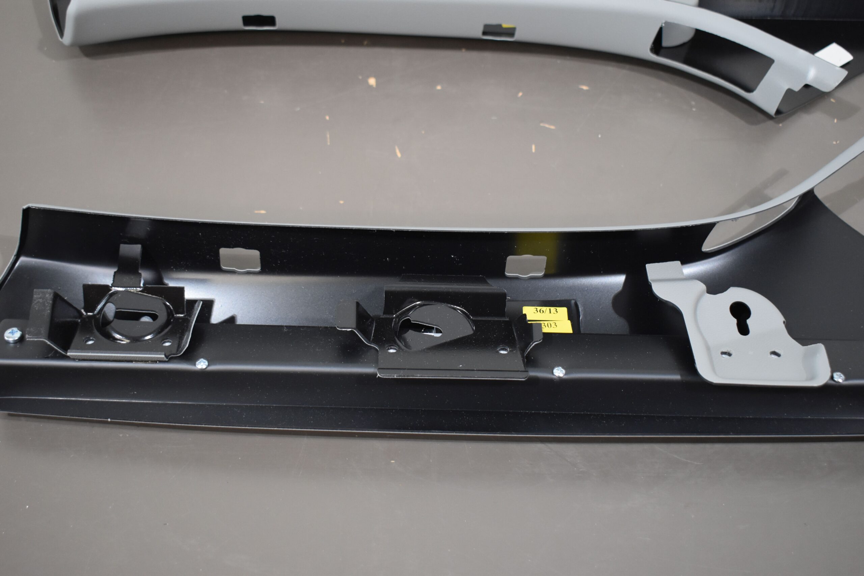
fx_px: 1116
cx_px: 432
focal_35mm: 46
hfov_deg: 42.3
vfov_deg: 28.9
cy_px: 288
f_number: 4.2
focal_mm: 31
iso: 1100
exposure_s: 1/125
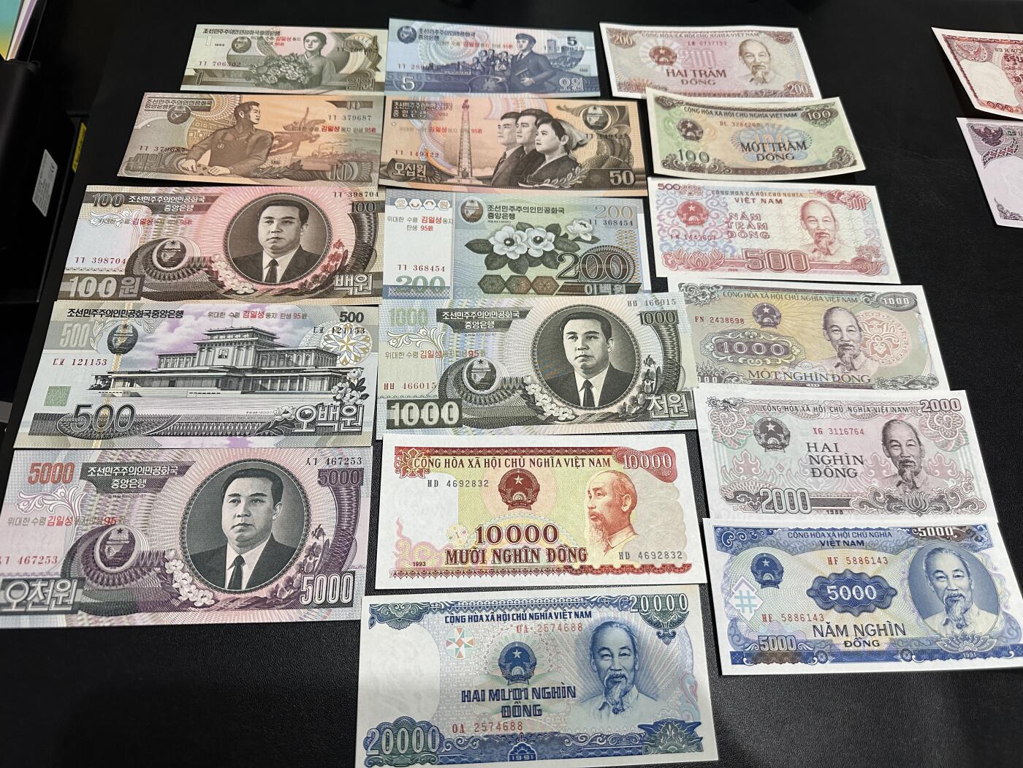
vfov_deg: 56.8
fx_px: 709
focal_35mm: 24
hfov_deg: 71.6
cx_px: 512
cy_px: 384
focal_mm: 6.86
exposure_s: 1/100
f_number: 1.78
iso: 200
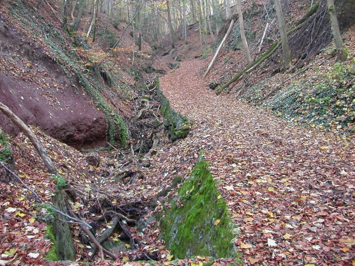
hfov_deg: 50.1
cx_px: 178
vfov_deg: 38.7
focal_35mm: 37
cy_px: 133
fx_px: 379
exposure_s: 1/16.4
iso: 100
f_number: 2.7
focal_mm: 5.6
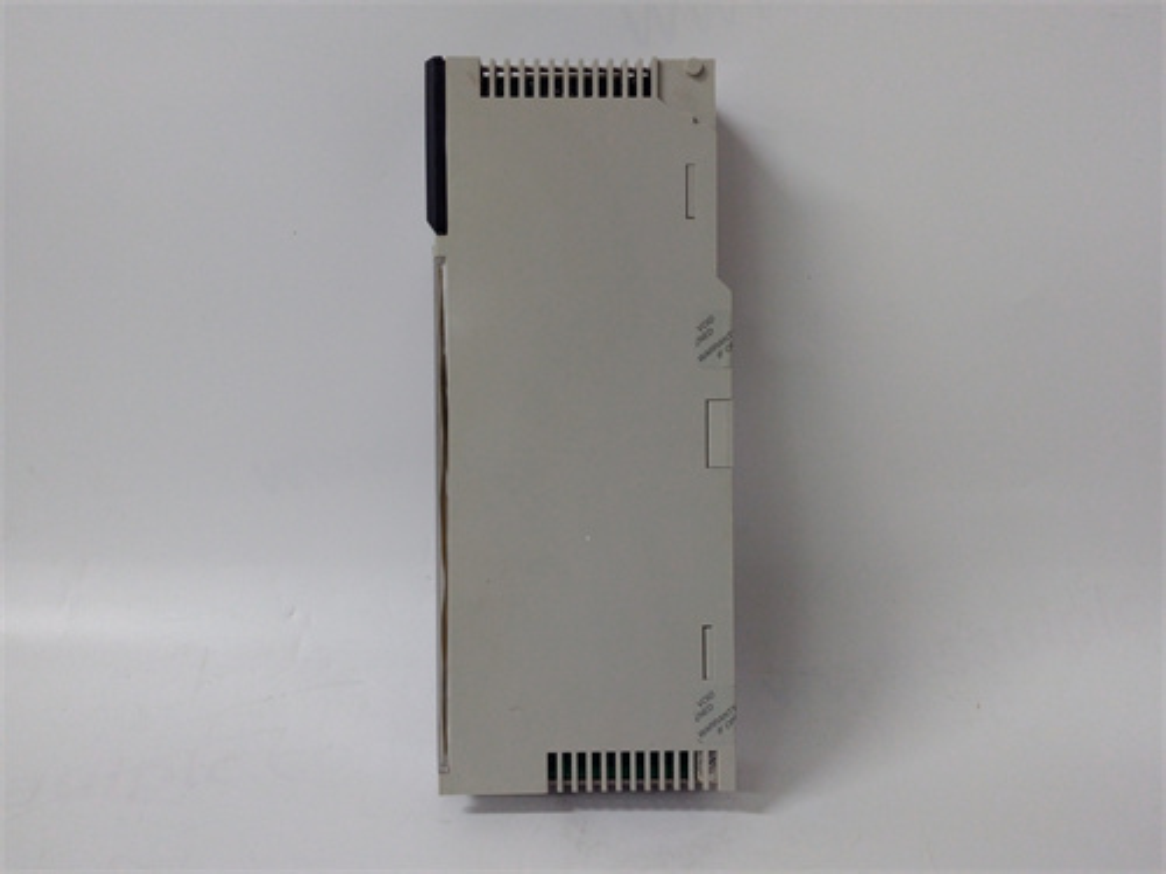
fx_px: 909
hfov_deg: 65.3
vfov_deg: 51.4
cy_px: 437
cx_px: 583
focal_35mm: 27
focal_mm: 3.79
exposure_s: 1/33
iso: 303
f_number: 2
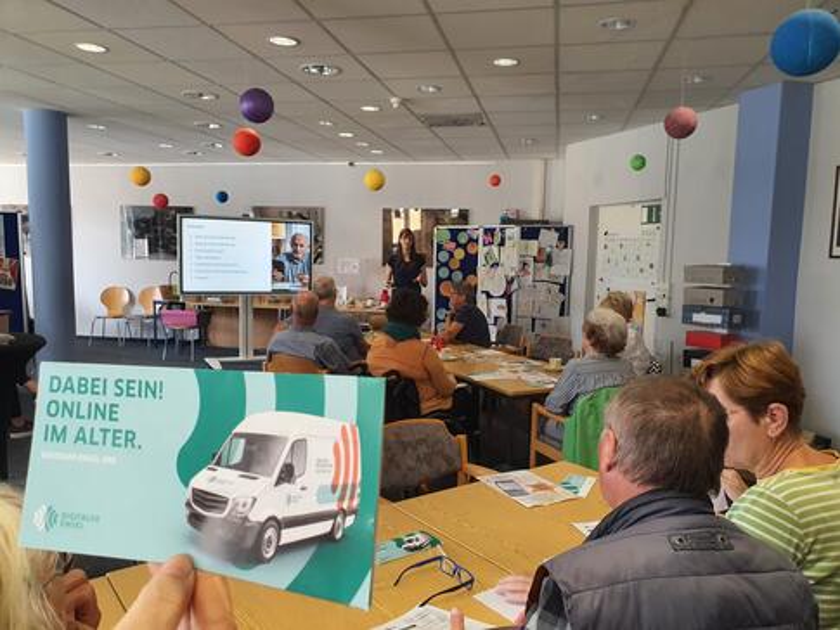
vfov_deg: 53.1
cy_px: 315
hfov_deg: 67.3
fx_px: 631
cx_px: 420
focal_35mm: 26
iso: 320
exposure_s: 1/100
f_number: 2.4
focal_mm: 4.3
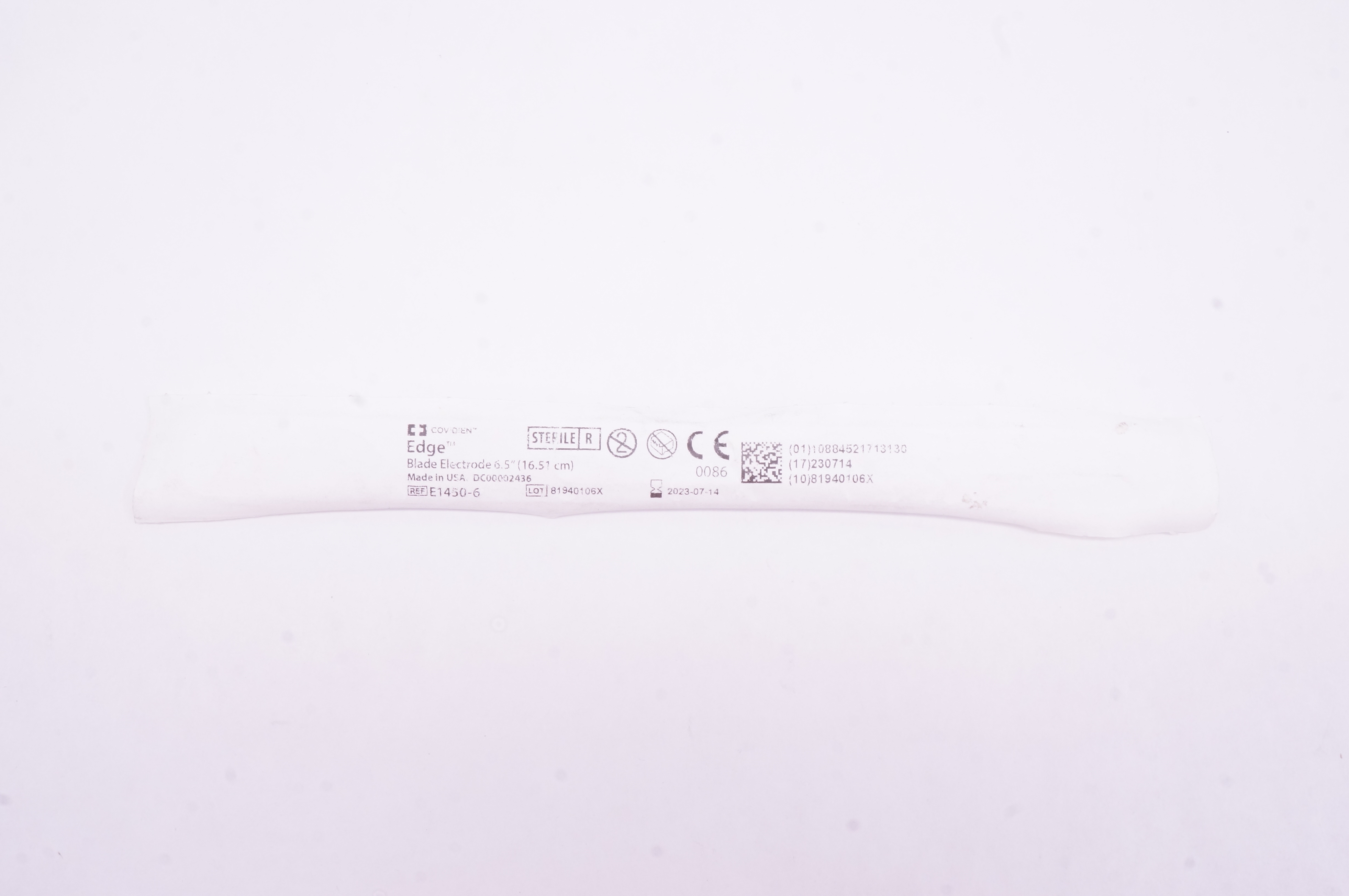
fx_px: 1404
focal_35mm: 38
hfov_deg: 51.3
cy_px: 448
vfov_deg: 35.4
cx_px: 674
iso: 800
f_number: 18
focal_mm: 25
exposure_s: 1/15
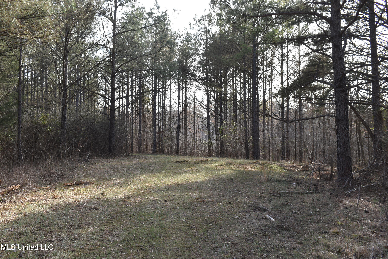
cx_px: 194
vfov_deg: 36.9
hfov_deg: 53.1
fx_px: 388
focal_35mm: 36
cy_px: 130
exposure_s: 1/80
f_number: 8
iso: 100
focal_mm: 24
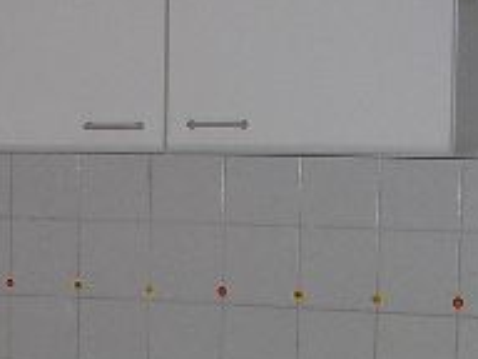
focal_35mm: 134
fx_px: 1850
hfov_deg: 14.4
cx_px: -20
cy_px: 425
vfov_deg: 10.9
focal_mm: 5.8
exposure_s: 1/60.1
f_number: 2.8
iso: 50
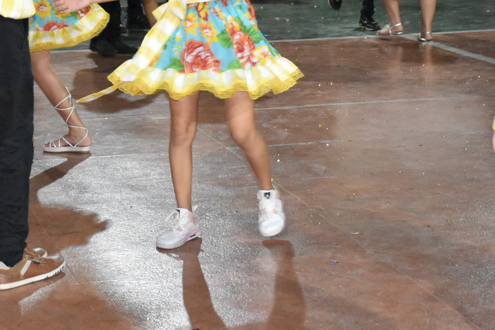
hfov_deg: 19.4
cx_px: 141
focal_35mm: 105
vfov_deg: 12.9
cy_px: 35
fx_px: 1444
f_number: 4.2
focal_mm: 34
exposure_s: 1/100
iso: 3200
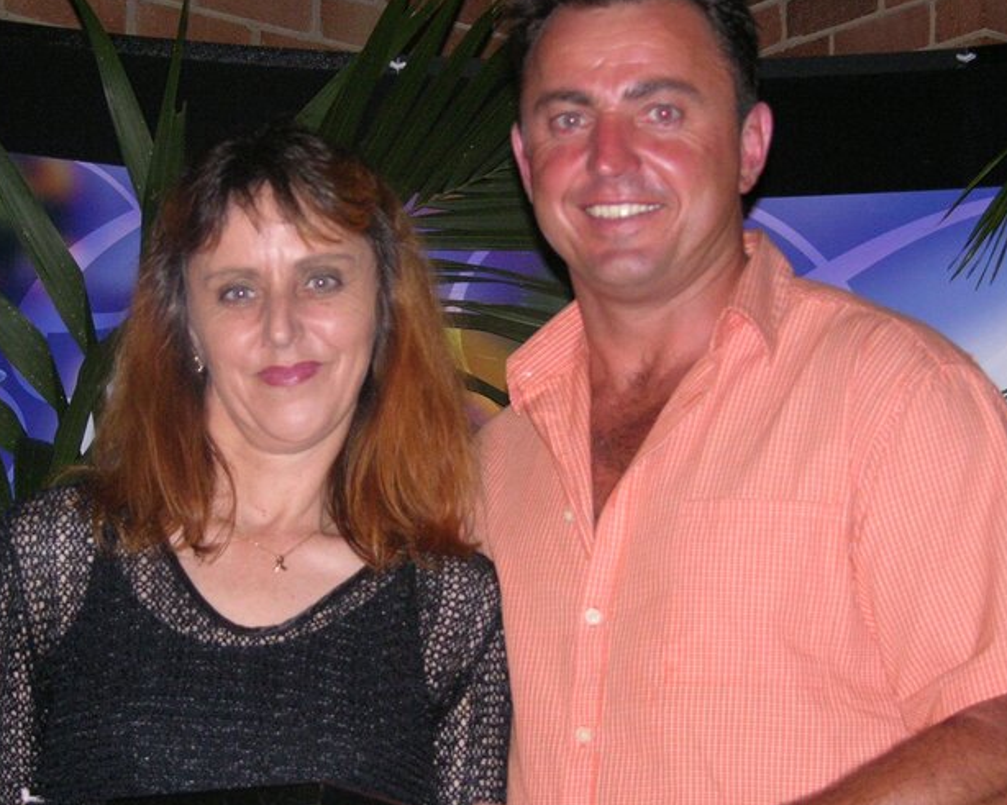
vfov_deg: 11.0
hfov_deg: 13.8
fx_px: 4172
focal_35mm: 140
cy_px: 449
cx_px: 408
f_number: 3.5
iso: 200
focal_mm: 22.3
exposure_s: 1/120
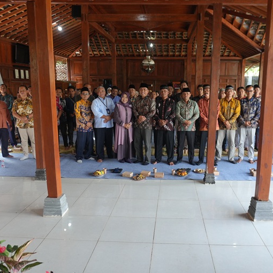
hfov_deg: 52.3
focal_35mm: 31
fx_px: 277
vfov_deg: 52.5
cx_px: 159
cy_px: 137
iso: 640
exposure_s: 1/200
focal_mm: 16
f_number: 4
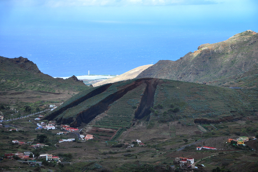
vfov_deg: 13.0
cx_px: 129
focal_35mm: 105
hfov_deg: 19.5
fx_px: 752
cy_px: 86
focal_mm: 70
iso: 400
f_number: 5.6
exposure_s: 1/500
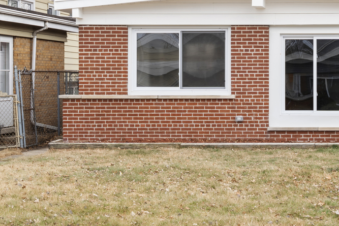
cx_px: 303
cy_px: 18
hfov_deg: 23.3
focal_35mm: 85
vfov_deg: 15.9
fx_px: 801
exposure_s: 1/8
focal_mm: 35
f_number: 10
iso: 200
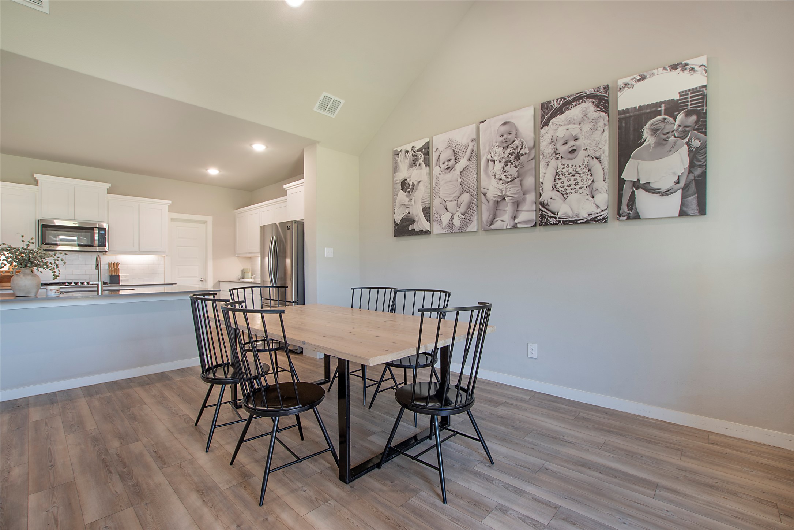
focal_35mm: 15
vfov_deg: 77.3
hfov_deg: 100.4
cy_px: 265
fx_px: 331
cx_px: 397
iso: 100
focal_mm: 10
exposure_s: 1/4
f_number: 8
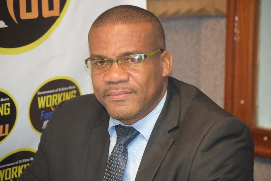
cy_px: 90
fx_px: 971
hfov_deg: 15.9
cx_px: 136
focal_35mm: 129
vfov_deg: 10.6
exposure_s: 1/60
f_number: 4.2
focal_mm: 86
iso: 2800
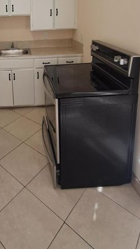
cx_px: 19
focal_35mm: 28
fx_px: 184
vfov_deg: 62.7
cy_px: 53
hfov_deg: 39.1
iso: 64
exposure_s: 1/100
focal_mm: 1.64
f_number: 2.2
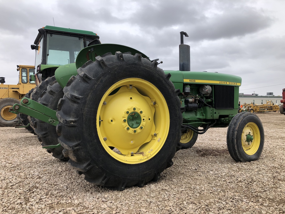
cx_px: 142
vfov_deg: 49.8
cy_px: 107
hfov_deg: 63.4
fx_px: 231
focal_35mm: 28
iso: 20
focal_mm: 3.99
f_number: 1.8
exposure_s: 1/666
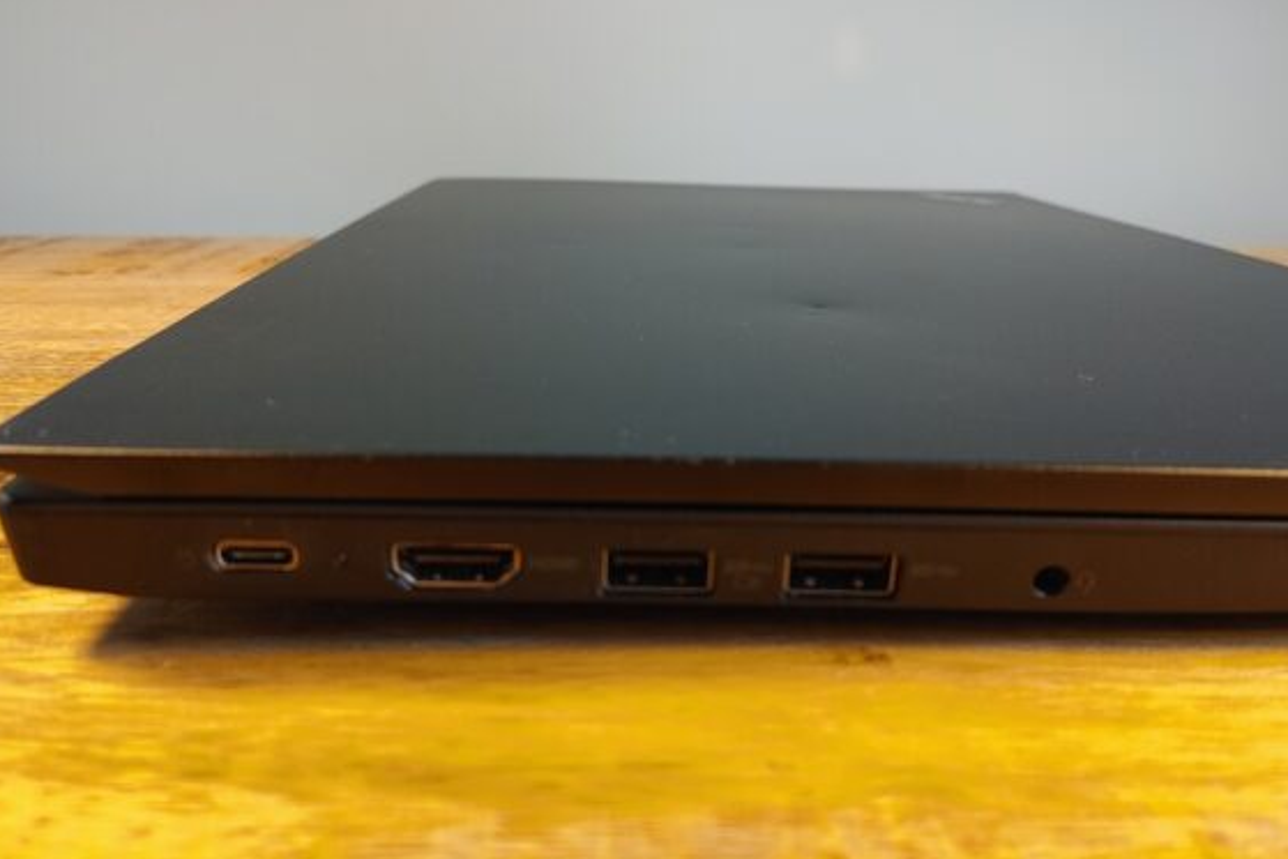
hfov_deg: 63.6
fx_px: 1038
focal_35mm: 29
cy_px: 435
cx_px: 634
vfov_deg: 45.0
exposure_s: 1/100
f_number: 1.8
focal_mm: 4.81
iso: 350
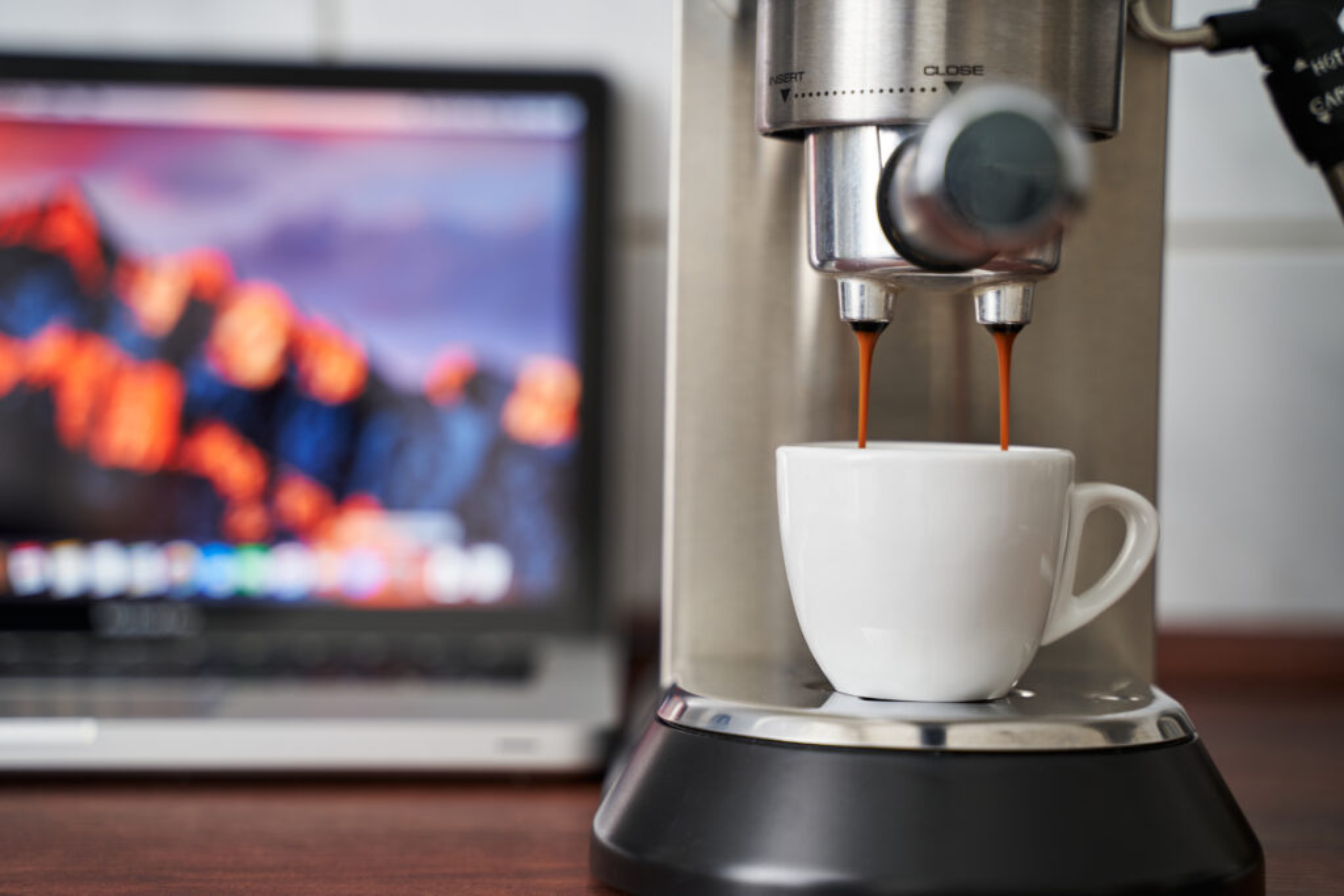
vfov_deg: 18.2
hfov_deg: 27.0
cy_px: 448
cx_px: 672
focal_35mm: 75
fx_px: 2800
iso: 50
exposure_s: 1/13
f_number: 3.5
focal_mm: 75
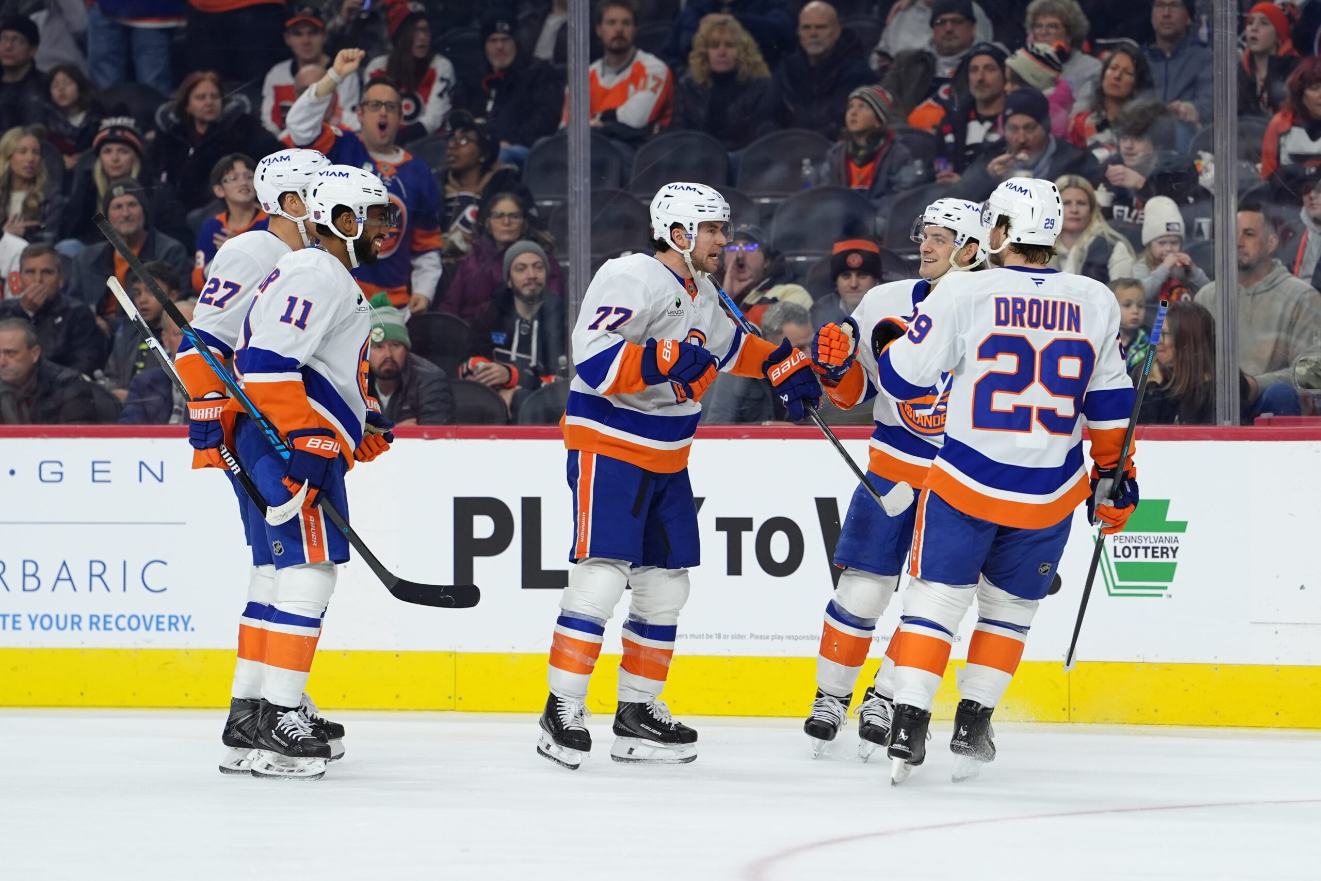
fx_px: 5504
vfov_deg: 9.1
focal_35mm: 150
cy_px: 440
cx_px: 660
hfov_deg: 13.7
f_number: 2.5
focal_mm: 150
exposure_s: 1/2000
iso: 1250
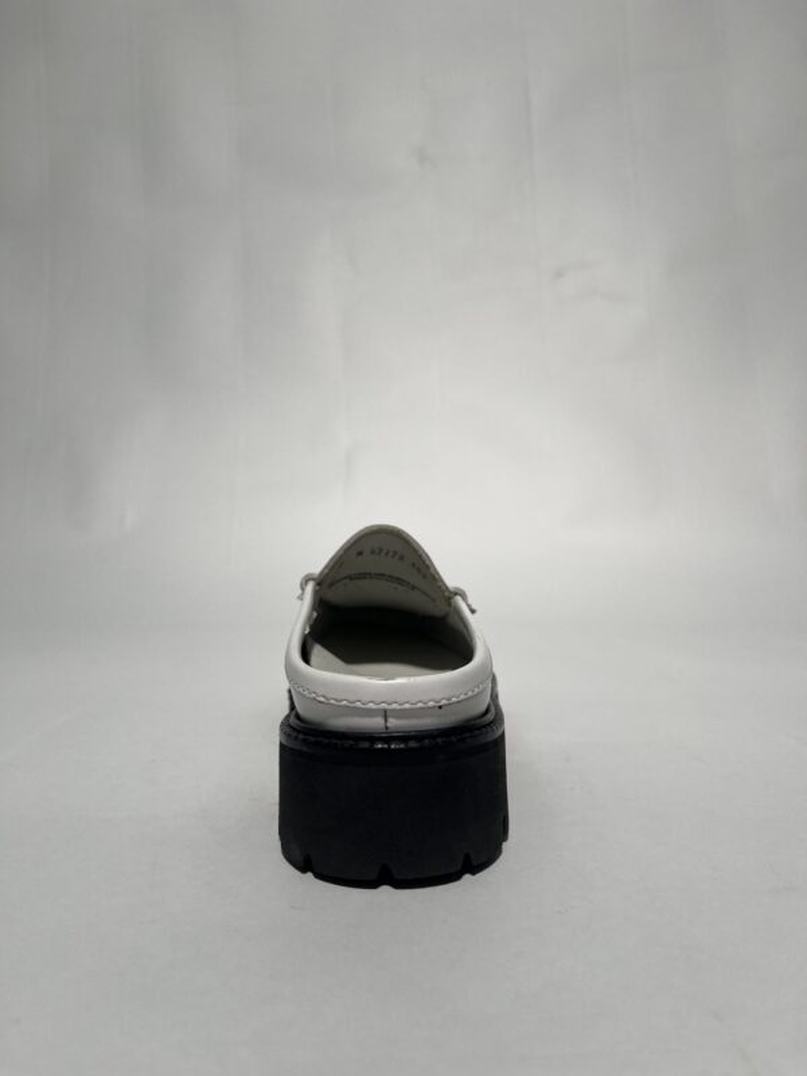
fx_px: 808
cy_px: 538
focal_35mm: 26
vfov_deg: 67.3
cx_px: 404
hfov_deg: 53.1
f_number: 1.6
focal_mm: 5.1
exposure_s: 1/688
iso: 50
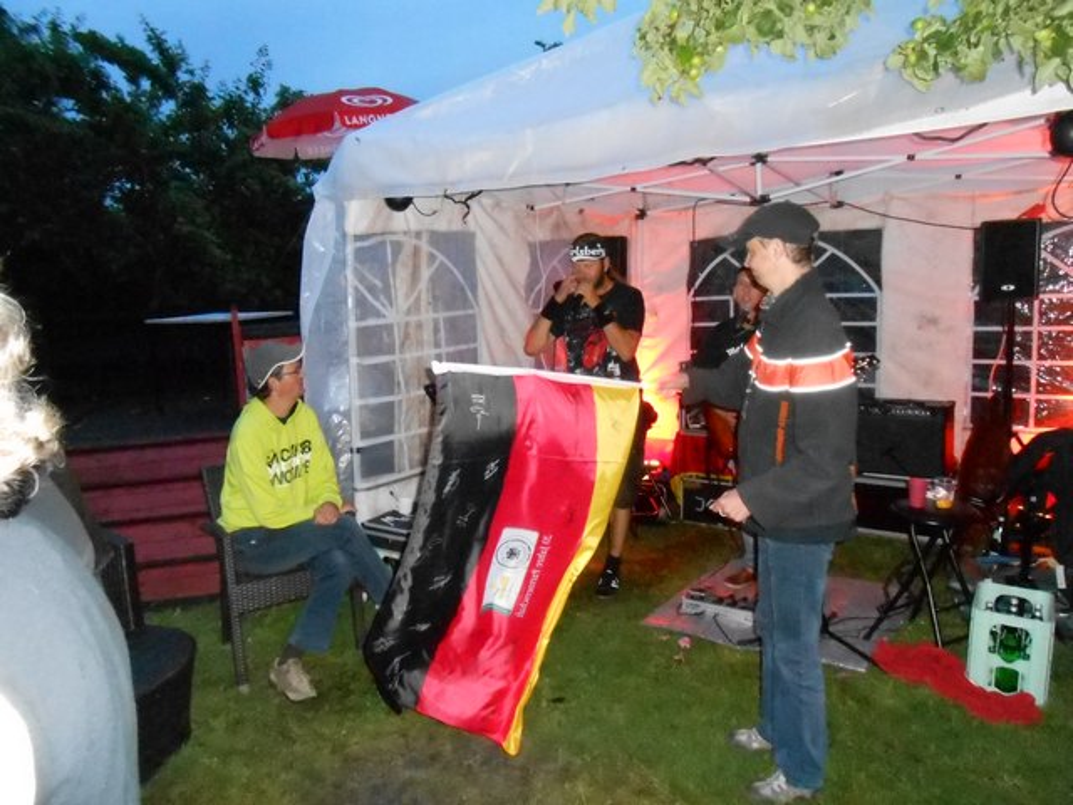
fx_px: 806
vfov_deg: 53.1
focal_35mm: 26
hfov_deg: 67.3
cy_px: 402
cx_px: 536
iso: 1250
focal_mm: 4.6
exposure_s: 1/25
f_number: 3.5
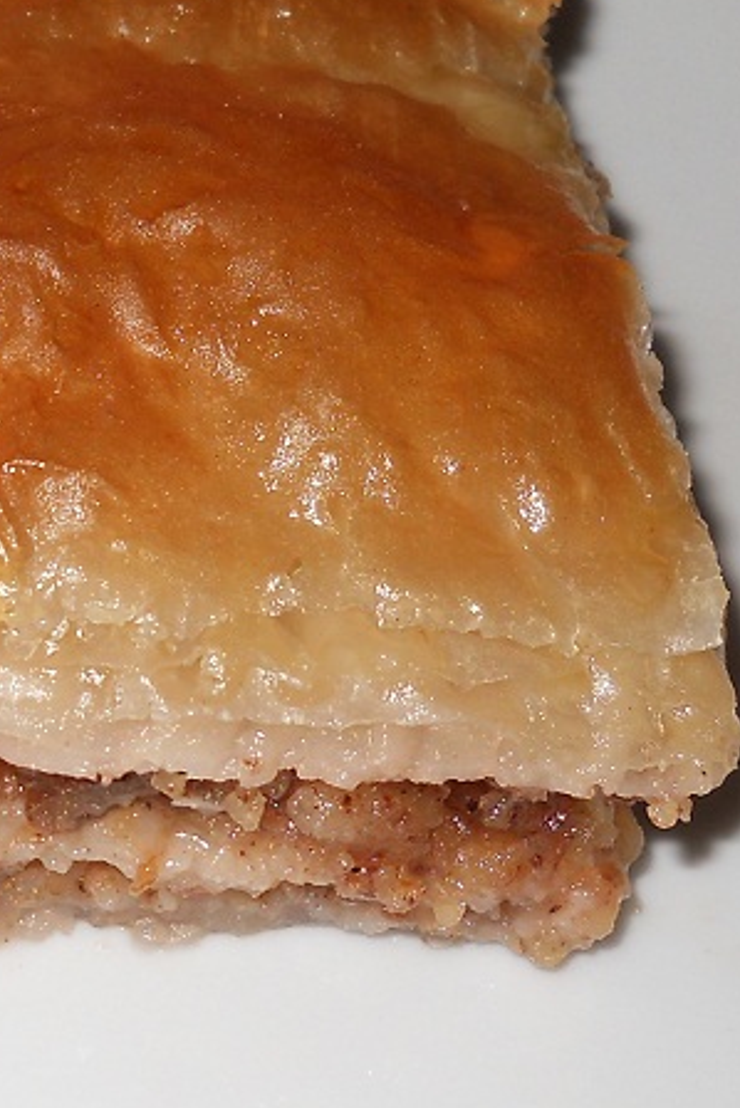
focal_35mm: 95
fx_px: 2927
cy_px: 691
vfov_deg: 21.4
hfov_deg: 14.2
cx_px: 11
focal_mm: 6.72
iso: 80
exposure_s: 1/30
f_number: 5.5
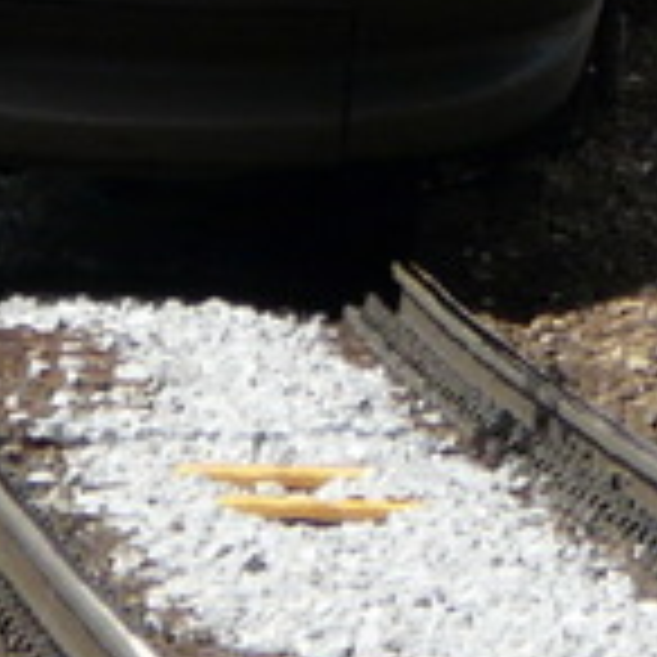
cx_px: 981
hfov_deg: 0.9
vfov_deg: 0.9
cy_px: -724
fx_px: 40155
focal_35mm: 1870
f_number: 5.6
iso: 100
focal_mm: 50.7
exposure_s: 1/400
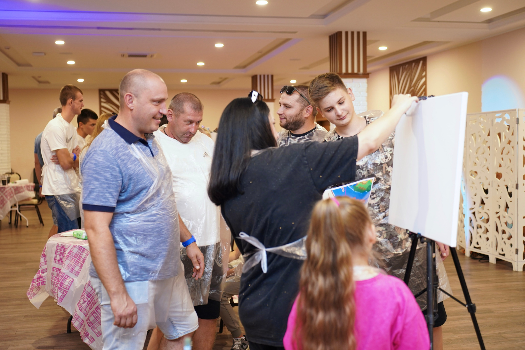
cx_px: 262
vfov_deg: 31.2
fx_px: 627
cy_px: 175
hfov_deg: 45.4
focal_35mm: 43
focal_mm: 43
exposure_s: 1/60
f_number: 2.8
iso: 640
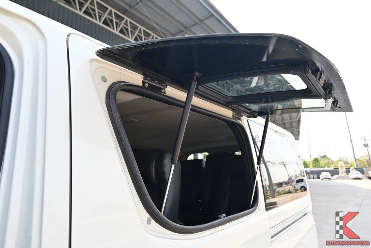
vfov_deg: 53.2
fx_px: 247
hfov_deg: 73.7
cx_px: 186
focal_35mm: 24
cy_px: 124
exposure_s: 1/90
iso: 100
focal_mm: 24
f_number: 6.7
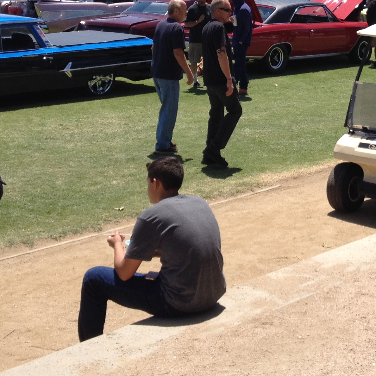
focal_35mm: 85
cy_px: -2
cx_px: 298
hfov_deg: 20.2
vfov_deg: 19.8
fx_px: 1045
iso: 50
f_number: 2.4
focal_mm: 4.28
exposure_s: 1/1727
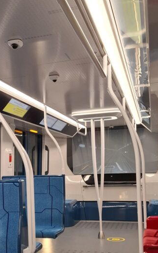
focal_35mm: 48
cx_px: 28
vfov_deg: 41.3
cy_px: 167
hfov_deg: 26.3
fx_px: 331
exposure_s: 1/50
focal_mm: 5.54
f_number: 1.8
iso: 160
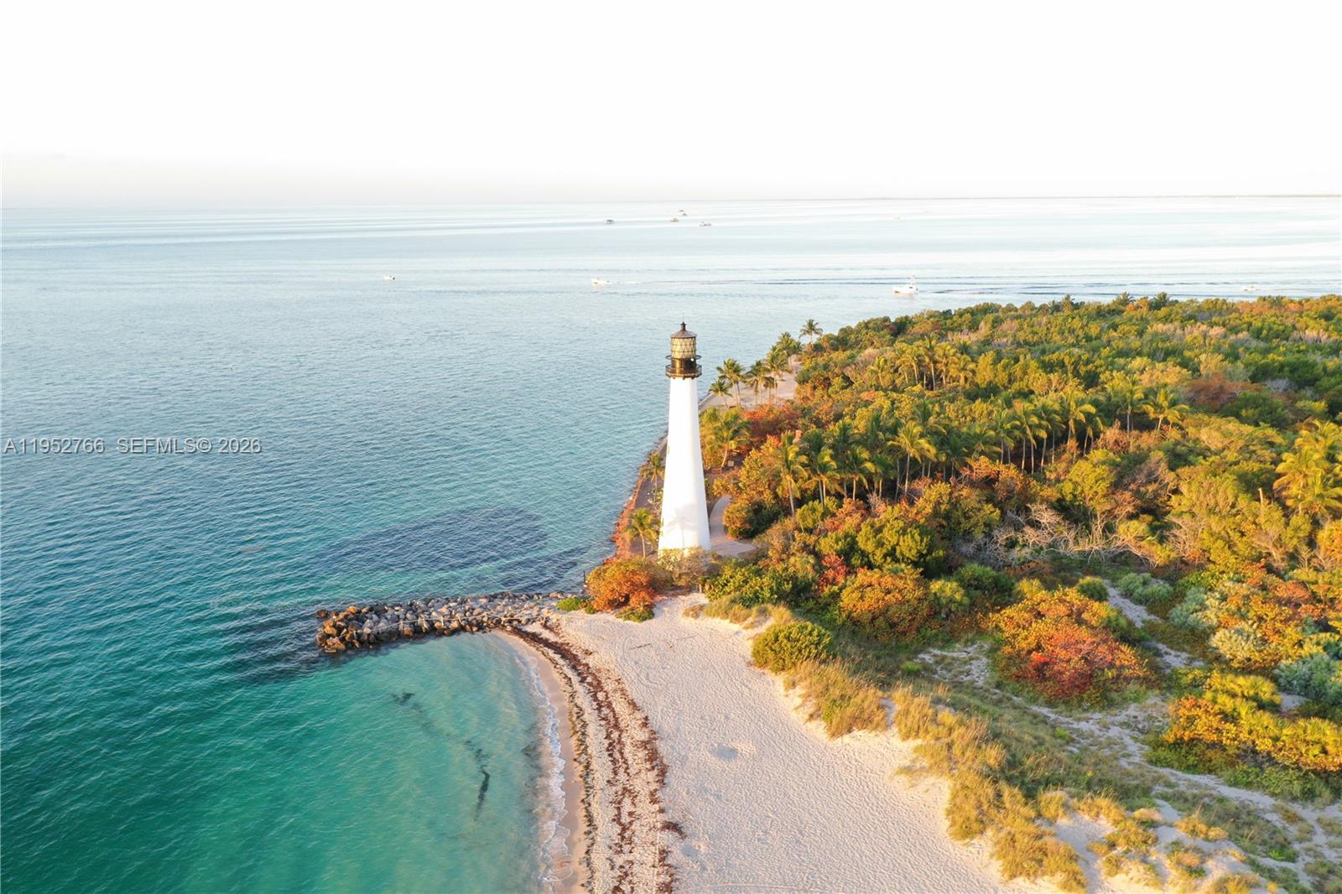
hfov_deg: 65.5
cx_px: 671
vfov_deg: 46.4
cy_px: 447
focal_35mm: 28
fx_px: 1043
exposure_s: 1/50
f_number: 4.5
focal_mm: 10.26
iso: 100
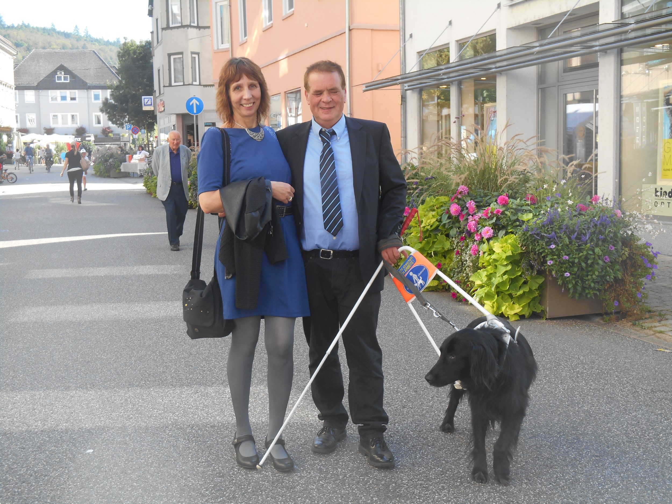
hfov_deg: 41.2
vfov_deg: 31.5
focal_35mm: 46
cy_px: 252
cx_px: 336
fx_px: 893
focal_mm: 8.3
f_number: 4
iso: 80
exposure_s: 1/100
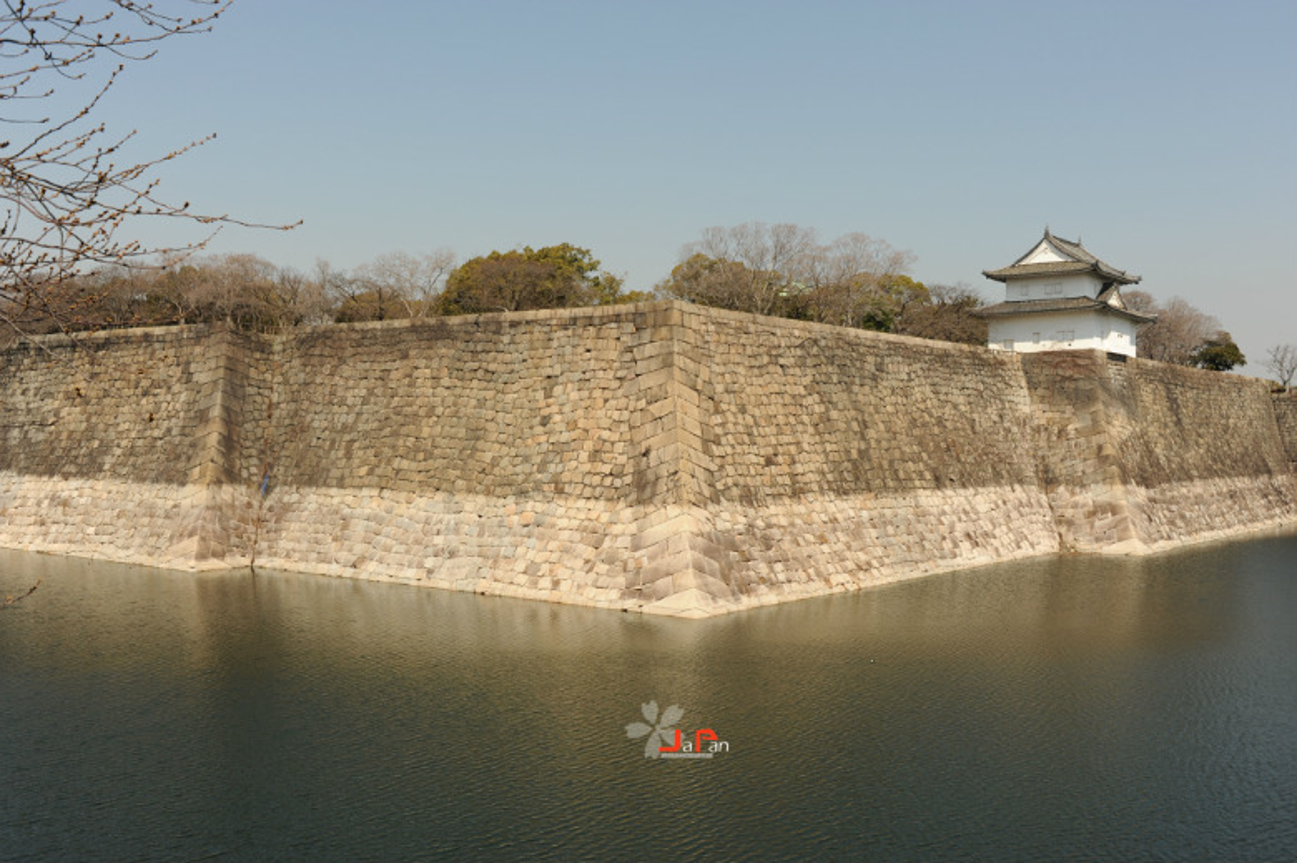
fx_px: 1260
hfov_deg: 54.5
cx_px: 648
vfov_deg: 37.8
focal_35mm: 35
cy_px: 432
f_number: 8
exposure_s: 1/640
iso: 200
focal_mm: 35
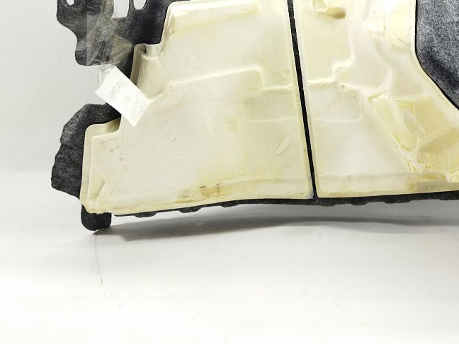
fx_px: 663
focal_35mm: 50
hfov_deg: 36.9
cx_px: 363
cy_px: 125
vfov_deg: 29.0
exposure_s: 1/100
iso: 130
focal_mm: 4.71
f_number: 1.79
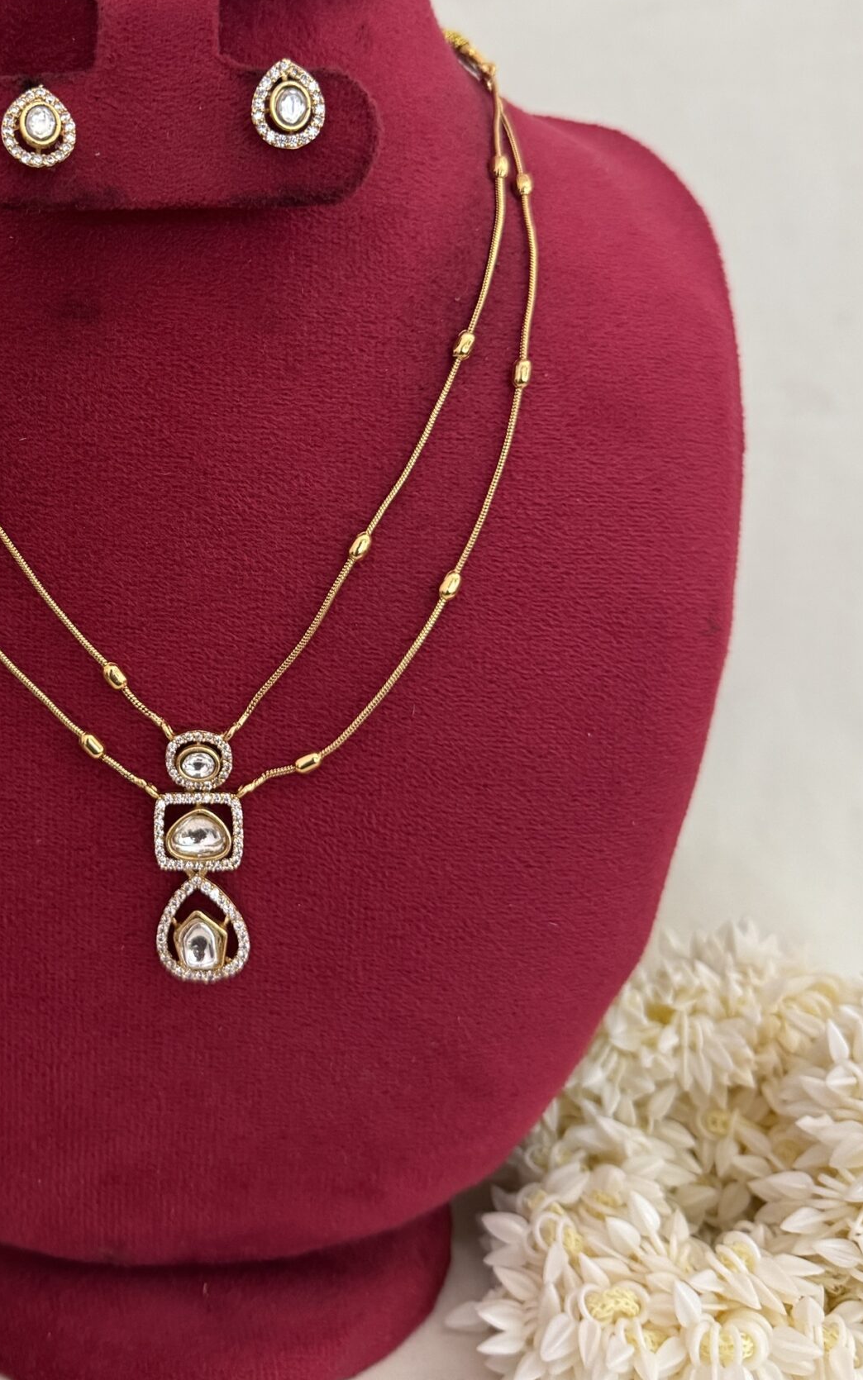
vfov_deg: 49.7
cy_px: 481
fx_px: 1467
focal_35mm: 39
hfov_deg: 31.8
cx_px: 151
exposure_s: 1/60
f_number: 1.78
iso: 500
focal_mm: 6.76
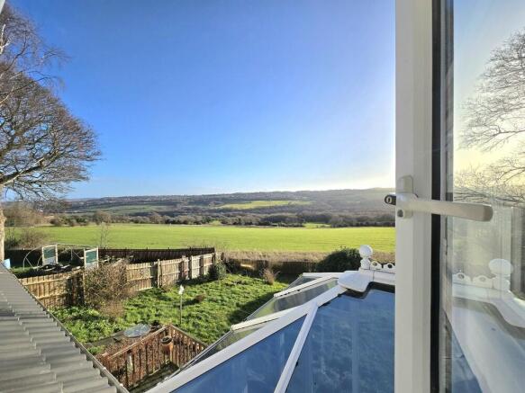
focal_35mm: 13
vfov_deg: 89.9
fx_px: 197
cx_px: 262
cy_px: 196
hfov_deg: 106.2
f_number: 2.2
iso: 50
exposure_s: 1/2500
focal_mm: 2.2
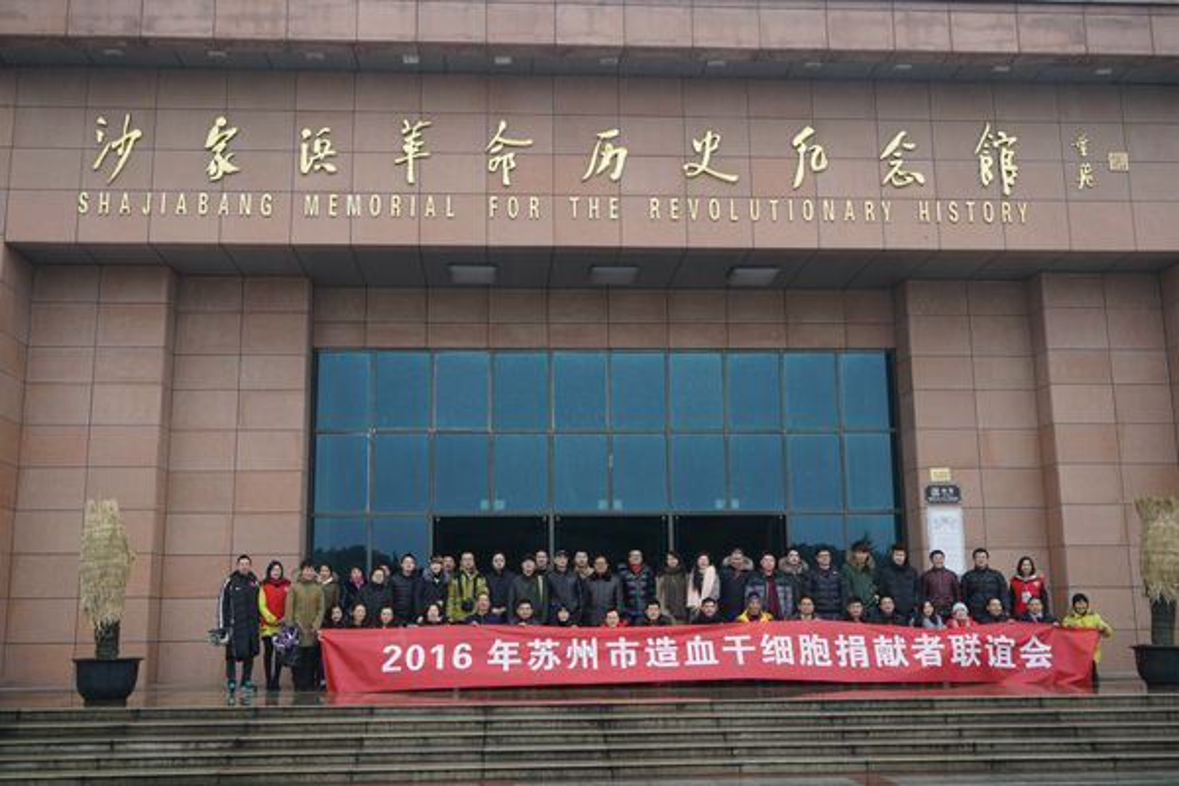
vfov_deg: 36.9
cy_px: 393
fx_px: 1179
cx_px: 590
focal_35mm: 36
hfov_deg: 53.1
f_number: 6.3
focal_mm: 36
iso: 250
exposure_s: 1/60
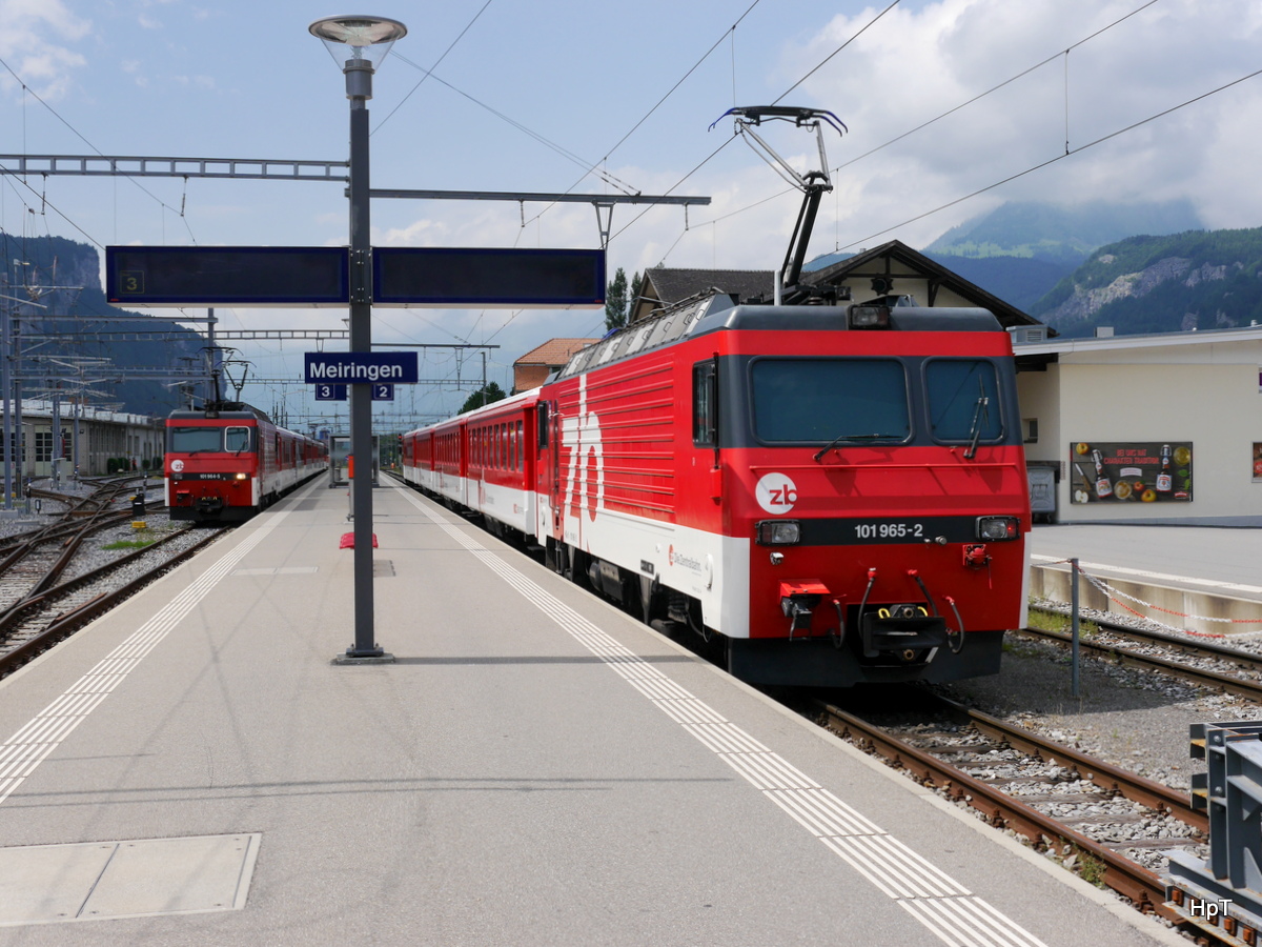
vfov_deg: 32.9
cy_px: 474
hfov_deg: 42.9
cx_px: 631
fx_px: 1604
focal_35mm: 44
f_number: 9
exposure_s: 1/400
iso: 160
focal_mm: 22
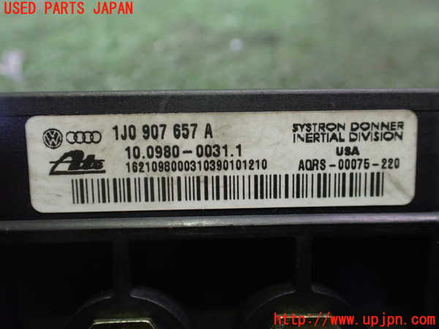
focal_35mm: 30
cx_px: 220
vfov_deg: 46.8
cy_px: 164
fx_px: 380
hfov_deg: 60.0
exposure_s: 1/40
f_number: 2.3
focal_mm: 5.4
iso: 800
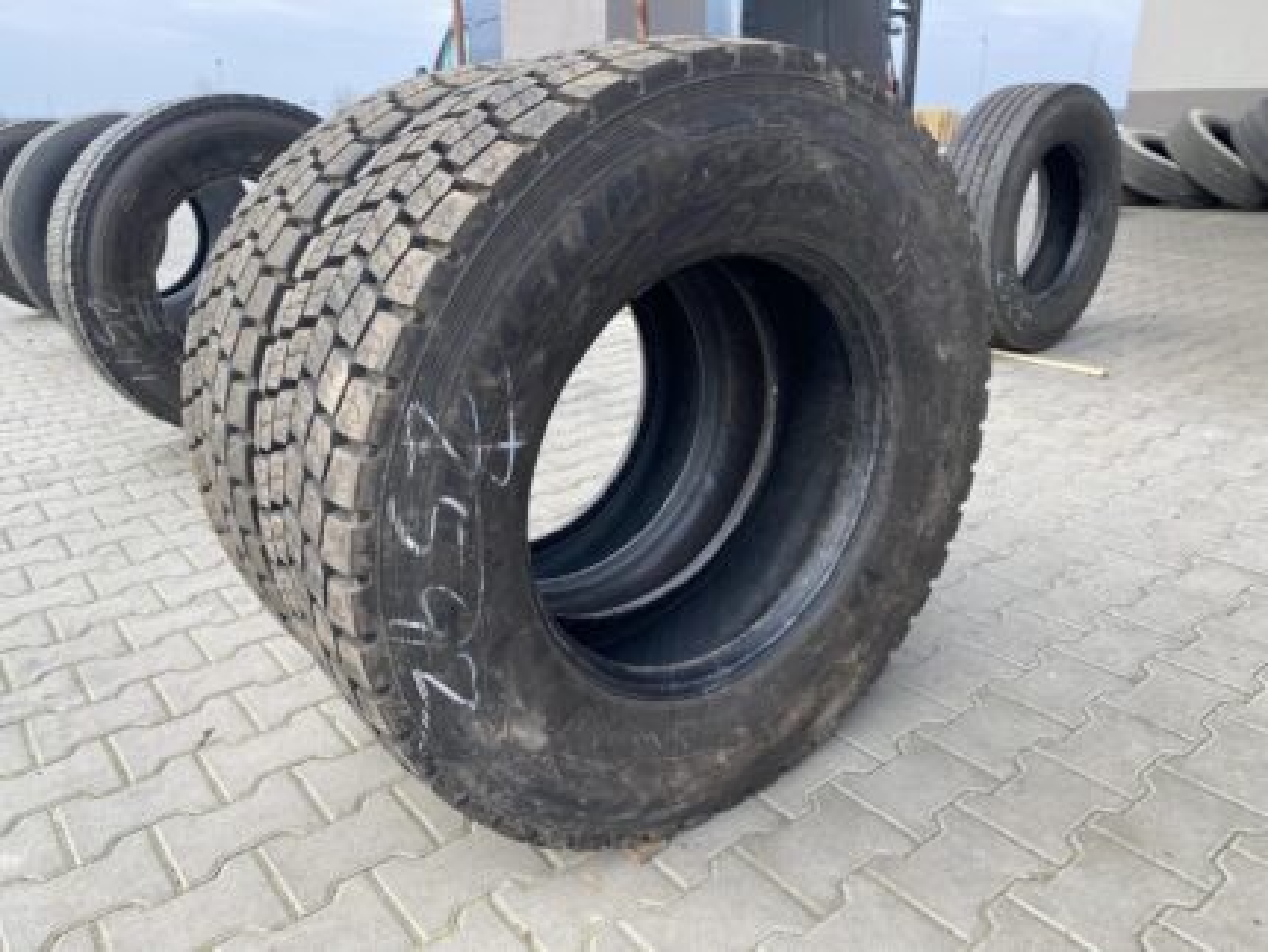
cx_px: 634
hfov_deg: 67.3
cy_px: 476
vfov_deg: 53.1
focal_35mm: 26
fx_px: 953
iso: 32
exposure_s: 1/246
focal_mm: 4.25
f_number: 1.8
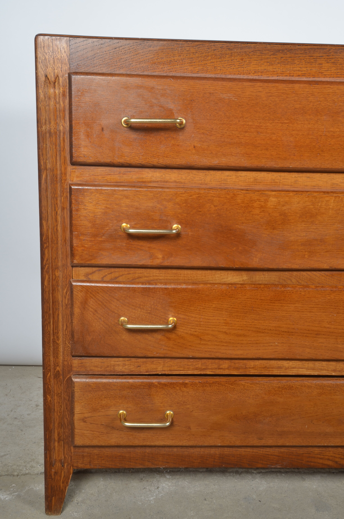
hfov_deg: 36.7
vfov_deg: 53.2
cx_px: 172
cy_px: 260
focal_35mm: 36
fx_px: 518
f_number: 11
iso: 100
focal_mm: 24
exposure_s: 1/125
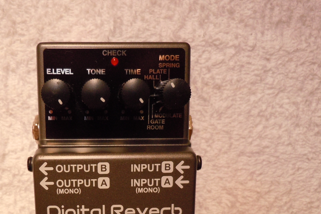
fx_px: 383
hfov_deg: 44.9
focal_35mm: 43
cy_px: 175
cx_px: 111
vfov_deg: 30.3
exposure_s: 1/50
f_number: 3.7
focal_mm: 5
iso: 400
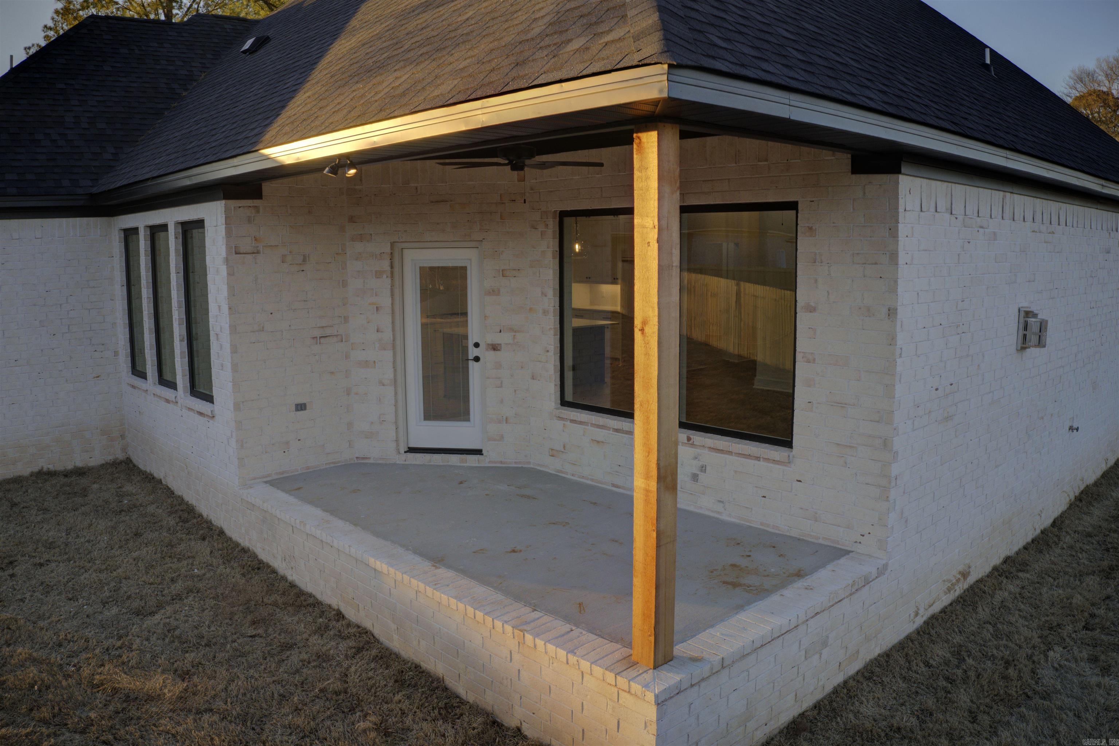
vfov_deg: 46.4
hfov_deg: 65.5
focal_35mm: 28
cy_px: 373
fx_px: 870
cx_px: 560
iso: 100
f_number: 5.6
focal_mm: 10.3
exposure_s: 1/50
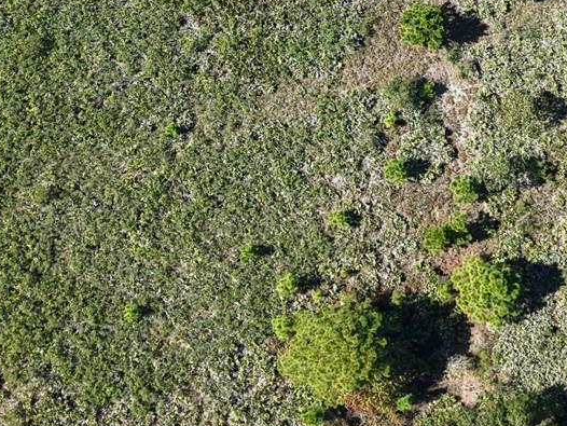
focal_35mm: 73
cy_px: -124
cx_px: 300
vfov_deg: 18.8
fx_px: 1196
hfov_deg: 26.7
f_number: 1.8
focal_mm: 8.67
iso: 100
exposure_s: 1/50
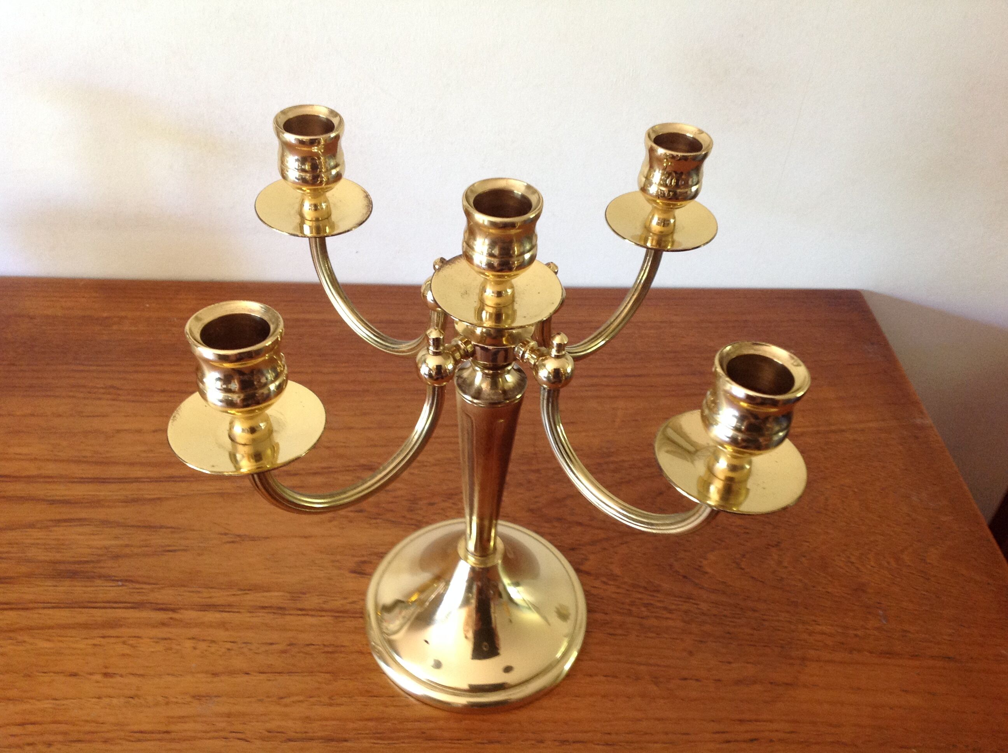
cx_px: 504
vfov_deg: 40.6
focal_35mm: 35
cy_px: 376
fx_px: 1018
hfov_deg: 52.7
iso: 125
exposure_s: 1/15
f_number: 2.4
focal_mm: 4.28
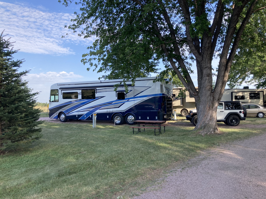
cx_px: 133
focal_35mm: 28
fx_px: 215
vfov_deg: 49.7
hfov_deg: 63.4
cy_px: 100
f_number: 1.8
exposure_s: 1/585
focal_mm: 3.99
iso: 20
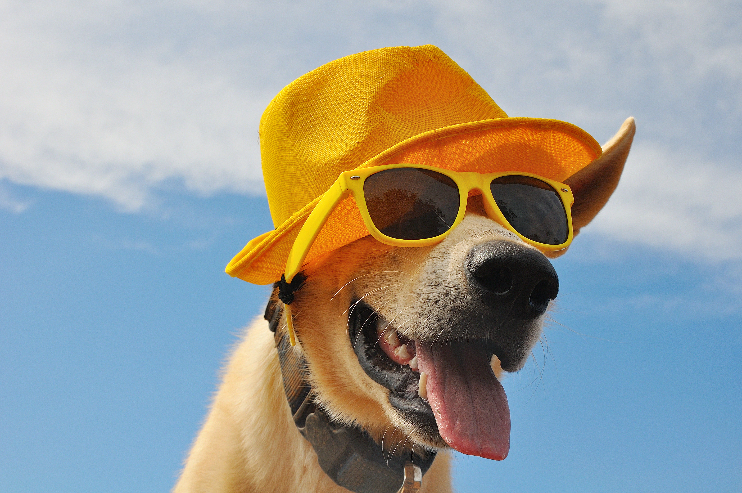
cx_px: 371
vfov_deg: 28.0
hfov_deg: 41.2
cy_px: 246
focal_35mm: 48
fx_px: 988
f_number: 10
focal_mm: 32
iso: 200
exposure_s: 1/400
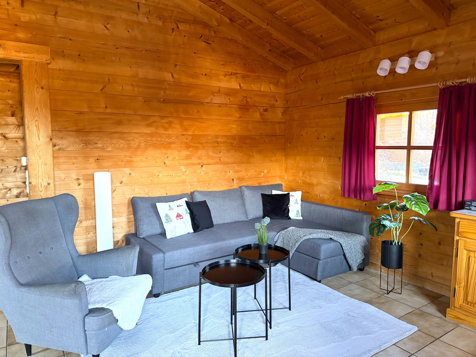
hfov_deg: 71.6
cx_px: 238
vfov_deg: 56.8
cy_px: 178
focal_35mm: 24
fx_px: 330
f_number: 1.78
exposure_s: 1/60
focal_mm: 6.76
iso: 640
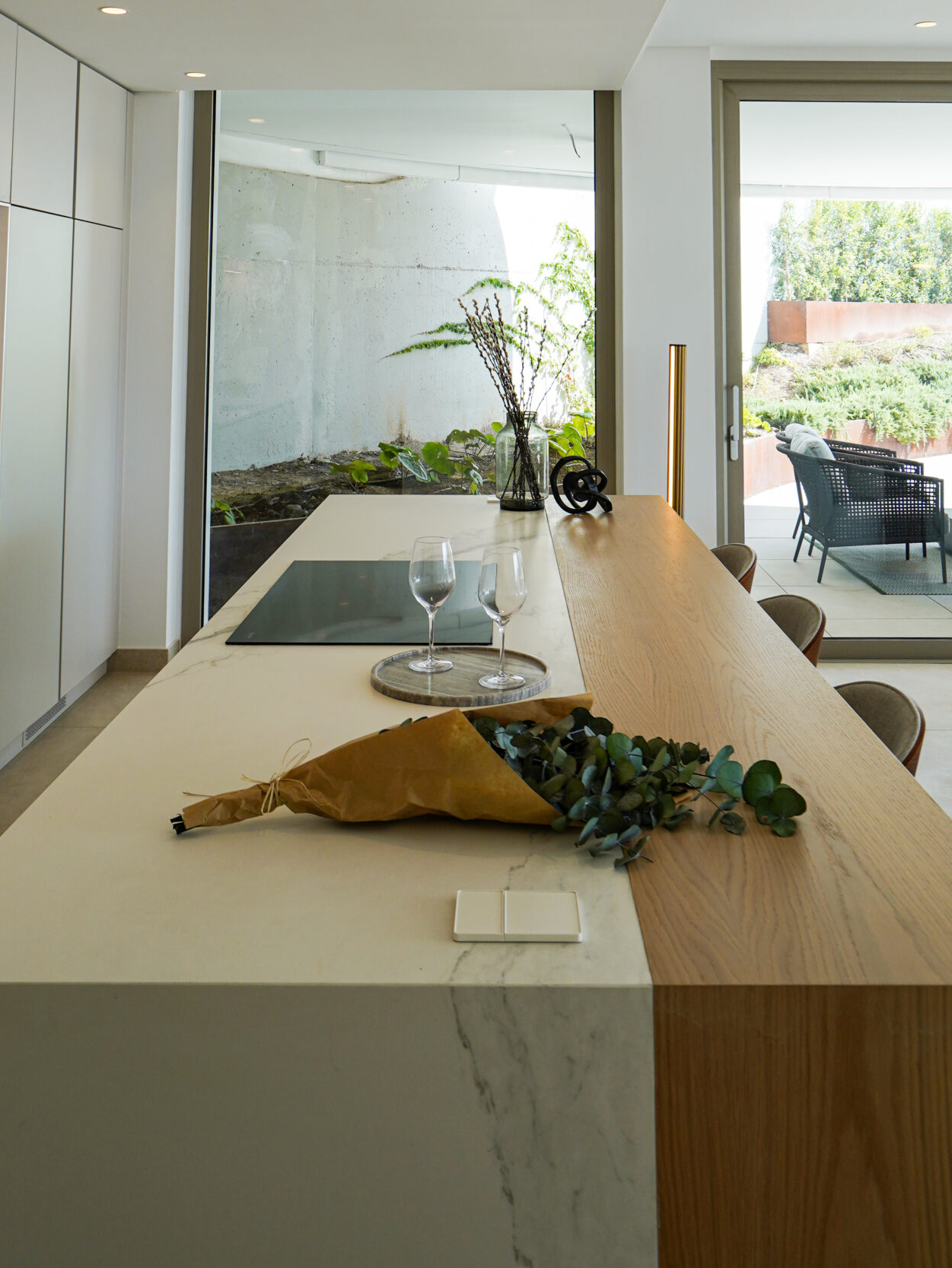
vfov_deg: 55.3
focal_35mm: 31
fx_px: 1136
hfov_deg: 45.5
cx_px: 486
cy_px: 302
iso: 200
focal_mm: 21
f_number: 7.1
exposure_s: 1/125
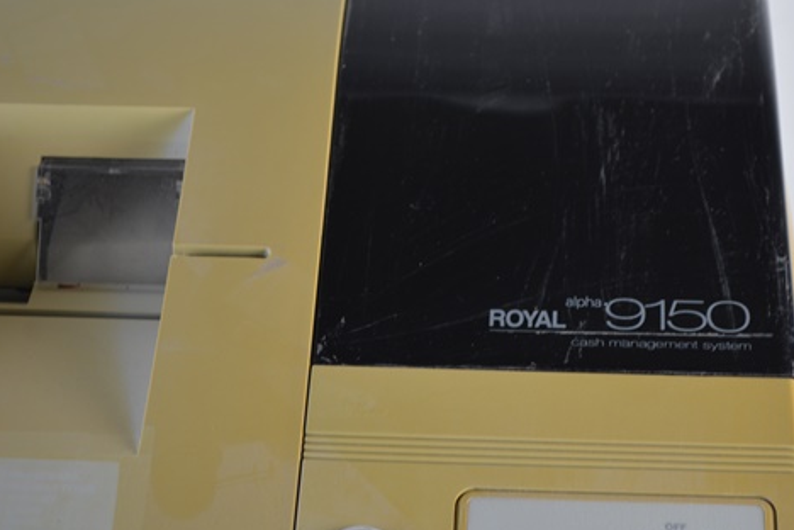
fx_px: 2205
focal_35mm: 100
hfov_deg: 20.4
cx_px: 490
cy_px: 226
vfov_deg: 13.7
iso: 400
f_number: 5.6
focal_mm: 52
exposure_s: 1/80
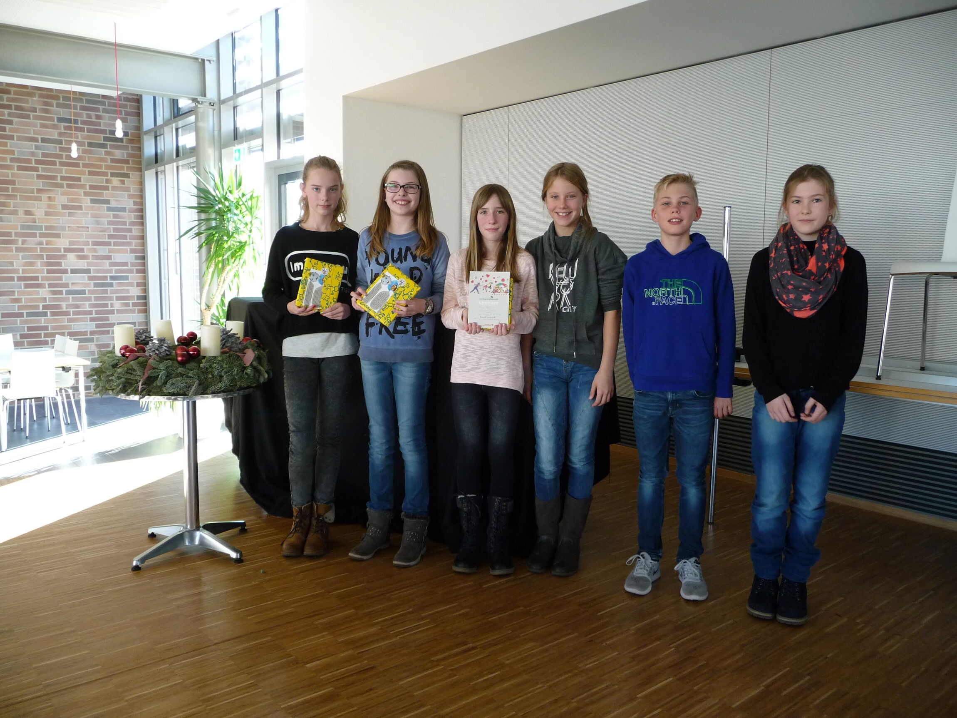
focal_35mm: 28
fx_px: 774
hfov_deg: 63.4
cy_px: 359
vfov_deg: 49.7
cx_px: 478
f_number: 3.3
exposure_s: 1/30
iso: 200
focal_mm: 4.7
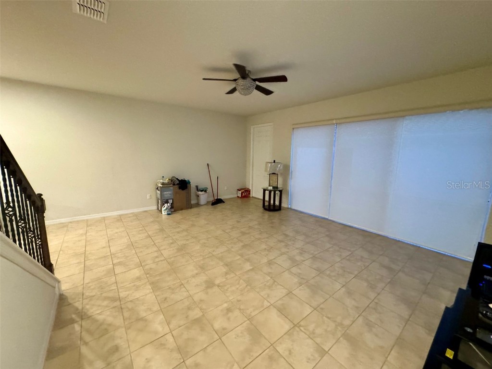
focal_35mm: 14
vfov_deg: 85.7
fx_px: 199
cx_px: 246
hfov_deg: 102.1
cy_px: 184
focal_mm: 2.22
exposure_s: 1/60
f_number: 2.2
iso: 800
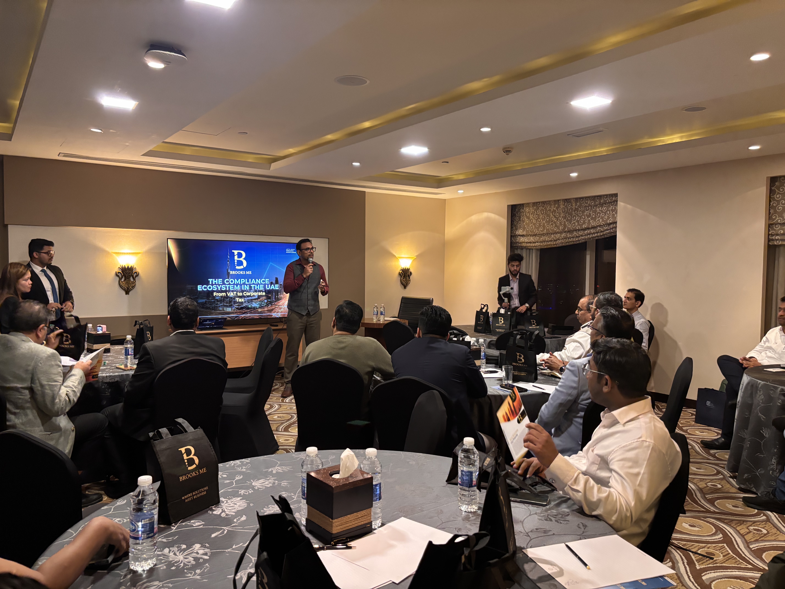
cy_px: 294
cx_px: 392
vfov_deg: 53.1
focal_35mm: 26
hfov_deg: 67.3
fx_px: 590
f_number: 1.6
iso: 400
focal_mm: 5.96
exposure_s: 1/50
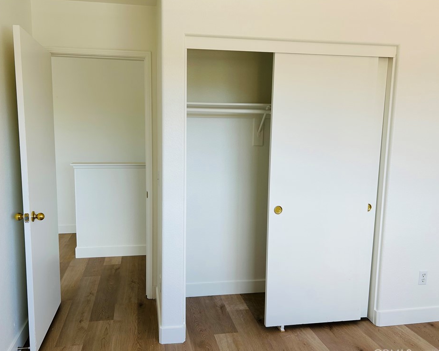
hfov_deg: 62.1
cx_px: 202
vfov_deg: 51.5
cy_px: 179
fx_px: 364
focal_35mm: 28
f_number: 1.5
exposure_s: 1/169
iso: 40
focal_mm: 5.7
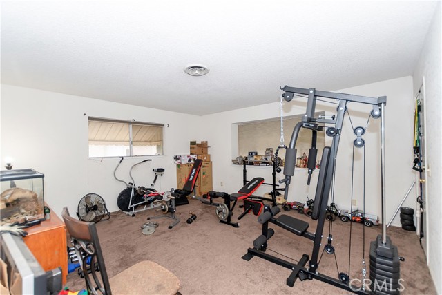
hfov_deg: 100.4
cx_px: 221
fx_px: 184
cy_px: 148
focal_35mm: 15
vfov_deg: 77.4
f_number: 3.5
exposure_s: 1/160
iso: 320
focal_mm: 10
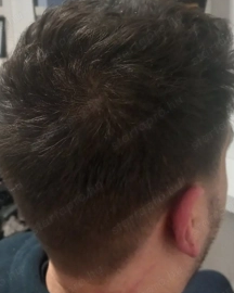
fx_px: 338
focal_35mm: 39
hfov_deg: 38.1
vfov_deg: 46.8
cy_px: 136
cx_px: 93
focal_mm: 4
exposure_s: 1/25
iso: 400
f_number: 1.8
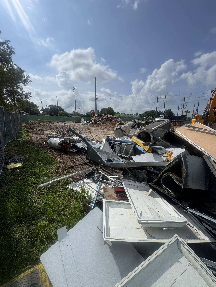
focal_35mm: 14
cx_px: 108
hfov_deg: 85.7
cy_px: 144
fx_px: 116
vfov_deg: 102.1
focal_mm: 2.22
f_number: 2.2
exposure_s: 1/3906
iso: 40
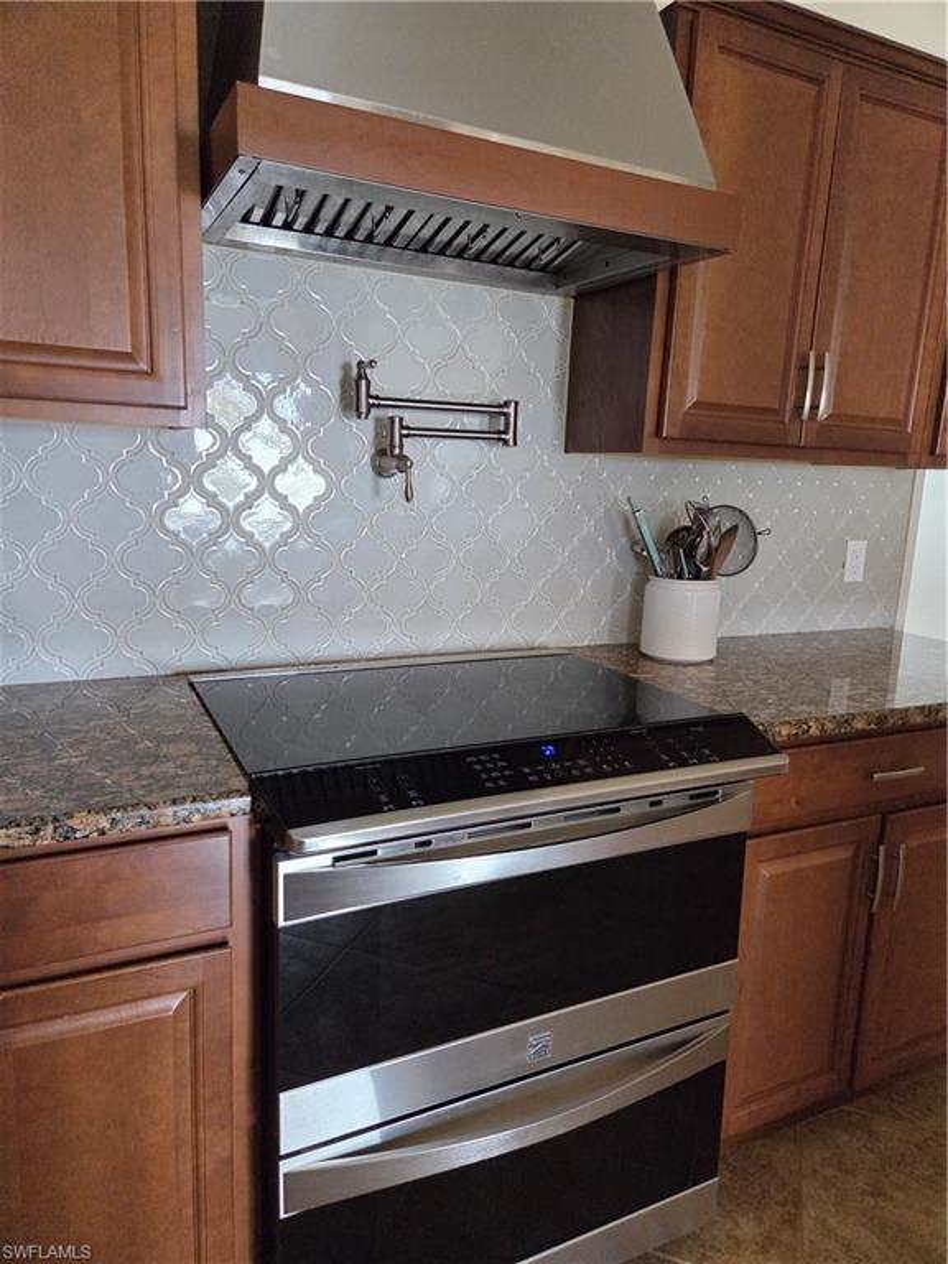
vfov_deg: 73.9
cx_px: 474
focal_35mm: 23
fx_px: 840
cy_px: 632
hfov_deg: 58.9
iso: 640
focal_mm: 5.4
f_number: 1.8
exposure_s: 1/120
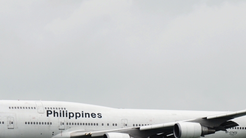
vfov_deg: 2.3
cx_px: 147
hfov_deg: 4.0
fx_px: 3482
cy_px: 120
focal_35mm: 534
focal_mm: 200
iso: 200
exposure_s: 1/800
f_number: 7.1
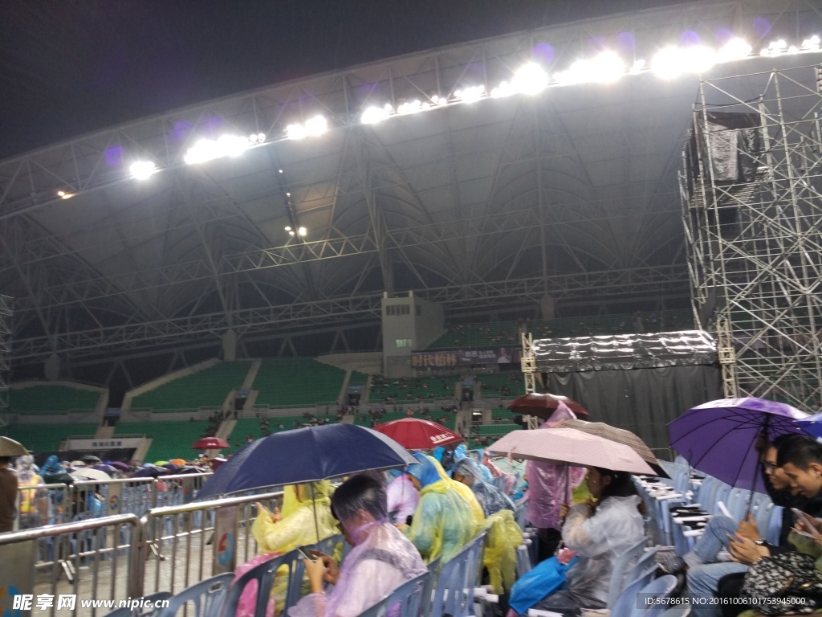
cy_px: 308
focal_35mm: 30
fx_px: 712
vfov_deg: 46.8
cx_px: 411
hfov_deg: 60.0
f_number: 2
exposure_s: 1/50
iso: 192
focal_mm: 4.12
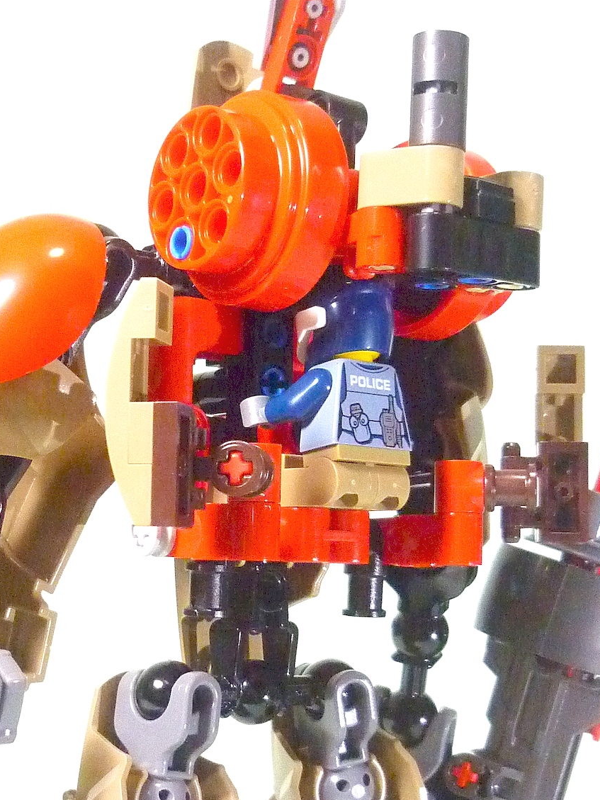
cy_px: 413
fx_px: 1571
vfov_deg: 28.6
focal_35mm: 68
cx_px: 316
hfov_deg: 21.6
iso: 800
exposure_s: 1/60
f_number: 2.9
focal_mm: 5.9
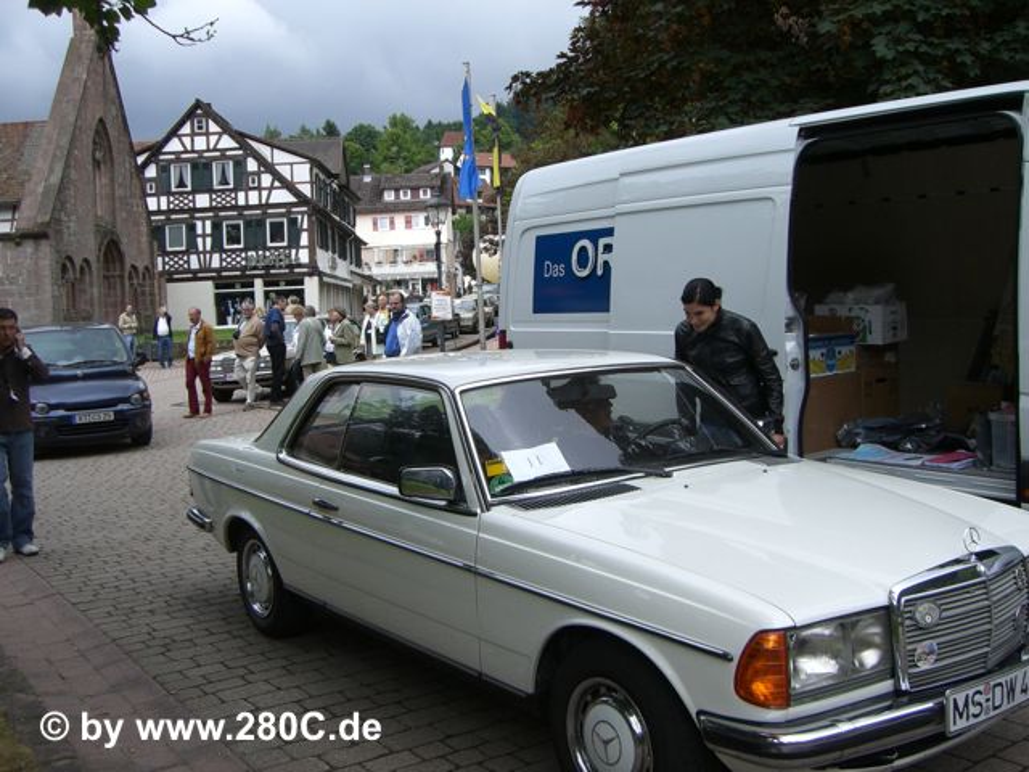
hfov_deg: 49.0
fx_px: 1130
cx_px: 514
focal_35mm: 38
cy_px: 386
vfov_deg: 37.7
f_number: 2.7
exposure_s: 1/160
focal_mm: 6.2
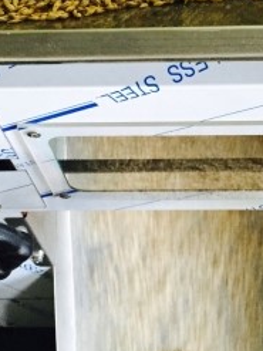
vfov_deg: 22.6
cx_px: 178
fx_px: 872
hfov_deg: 17.1
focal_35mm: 86
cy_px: 106
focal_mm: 4.15
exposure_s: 1/30
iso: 200
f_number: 2.2
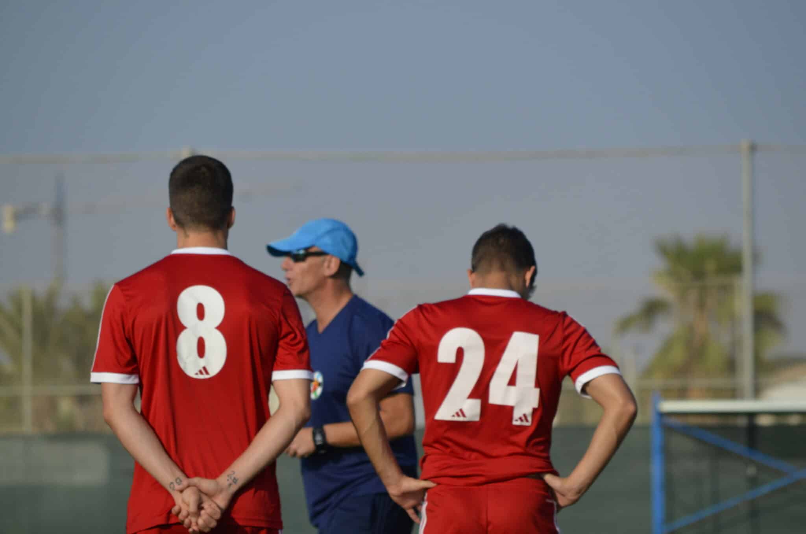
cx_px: 403
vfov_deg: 4.6
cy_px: 267
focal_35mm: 300
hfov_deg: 6.9
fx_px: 6704
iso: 400
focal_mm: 200
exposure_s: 1/2000
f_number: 8
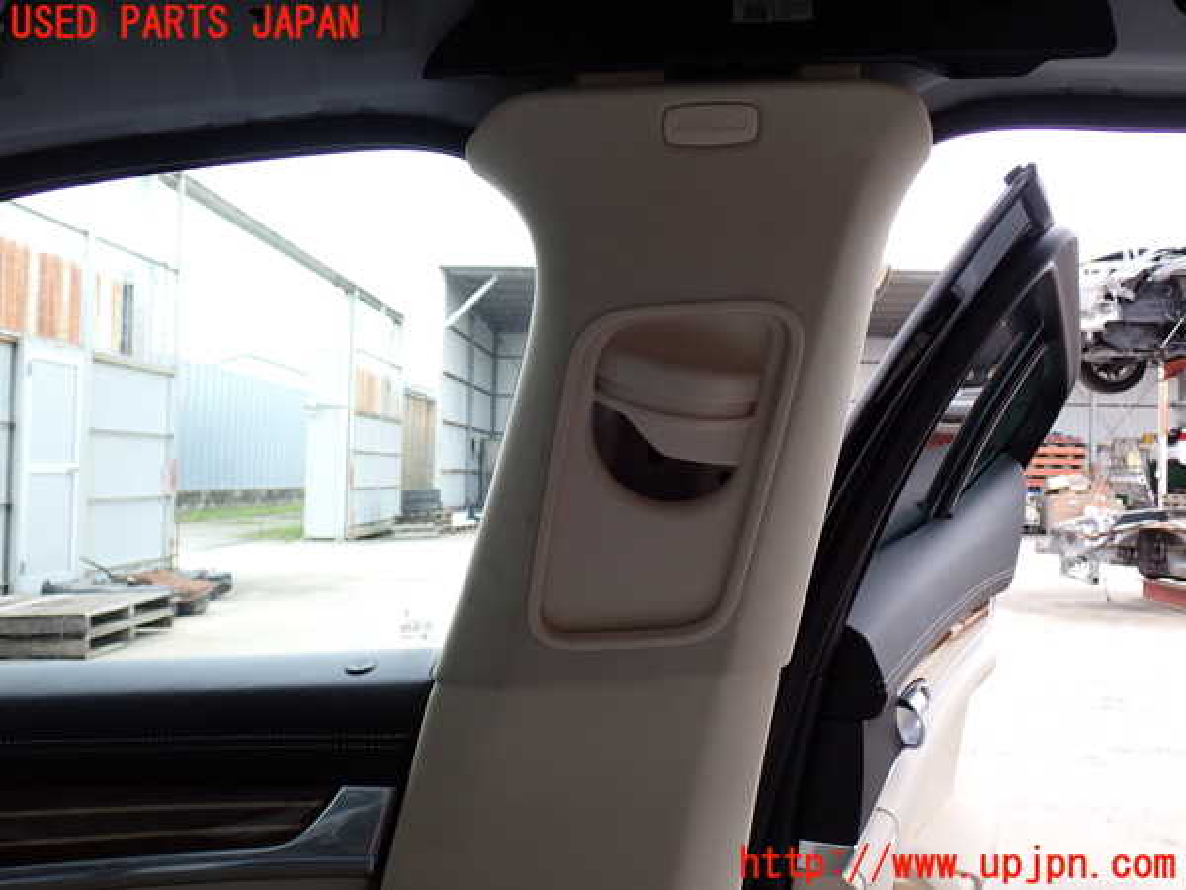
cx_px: 593
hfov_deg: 56.8
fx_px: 1096
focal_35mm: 32
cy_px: 445
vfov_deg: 44.2
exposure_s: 1/60
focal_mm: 5.79
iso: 100
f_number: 3.2
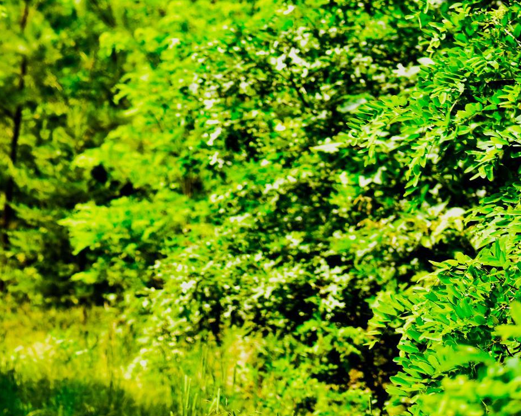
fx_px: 3330
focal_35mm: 216
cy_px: 64
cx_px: 167
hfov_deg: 8.9
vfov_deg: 7.1
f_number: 5
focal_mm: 70
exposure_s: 1/400
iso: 400
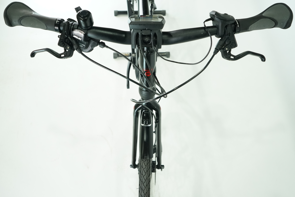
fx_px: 246
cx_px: 148
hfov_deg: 61.9
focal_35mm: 30
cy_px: 98
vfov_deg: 43.6
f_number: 5.6
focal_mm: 30
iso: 2500
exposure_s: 1/200
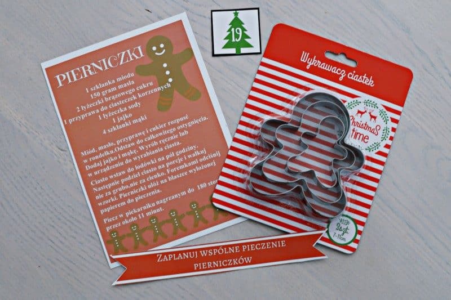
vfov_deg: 25.7
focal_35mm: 52
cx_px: 226
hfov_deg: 37.9
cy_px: 150
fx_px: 658
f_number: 4.5
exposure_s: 1/60
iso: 400
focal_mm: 35
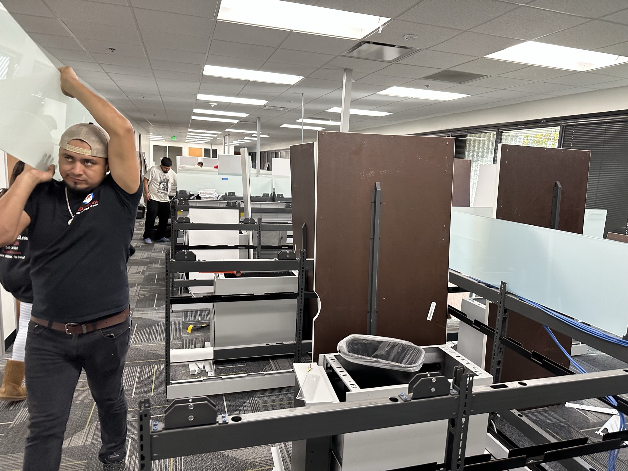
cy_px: 236
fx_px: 435
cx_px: 314
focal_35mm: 24
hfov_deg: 71.6
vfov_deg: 56.8
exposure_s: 1/88
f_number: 1.78
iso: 250
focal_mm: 6.86
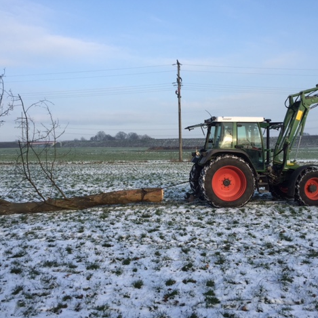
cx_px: 180
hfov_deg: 47.1
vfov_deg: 47.2
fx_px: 364
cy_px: 160
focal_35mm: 35
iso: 32
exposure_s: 1/1068
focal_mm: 4.15
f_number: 2.2
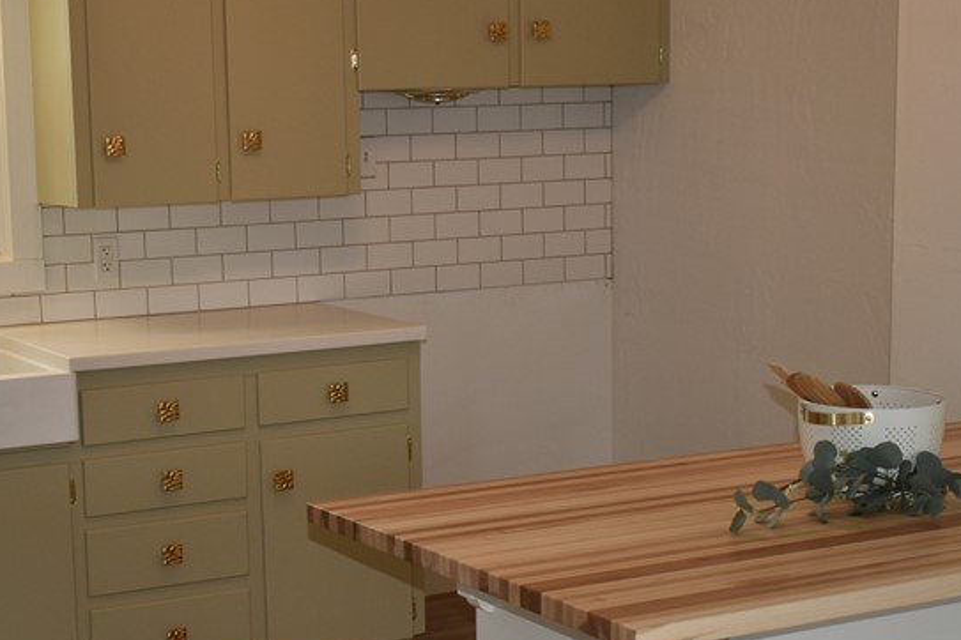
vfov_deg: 18.1
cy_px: 430
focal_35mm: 75
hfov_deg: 27.0
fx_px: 2002
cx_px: 418
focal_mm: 25
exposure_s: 1/200
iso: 280
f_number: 4
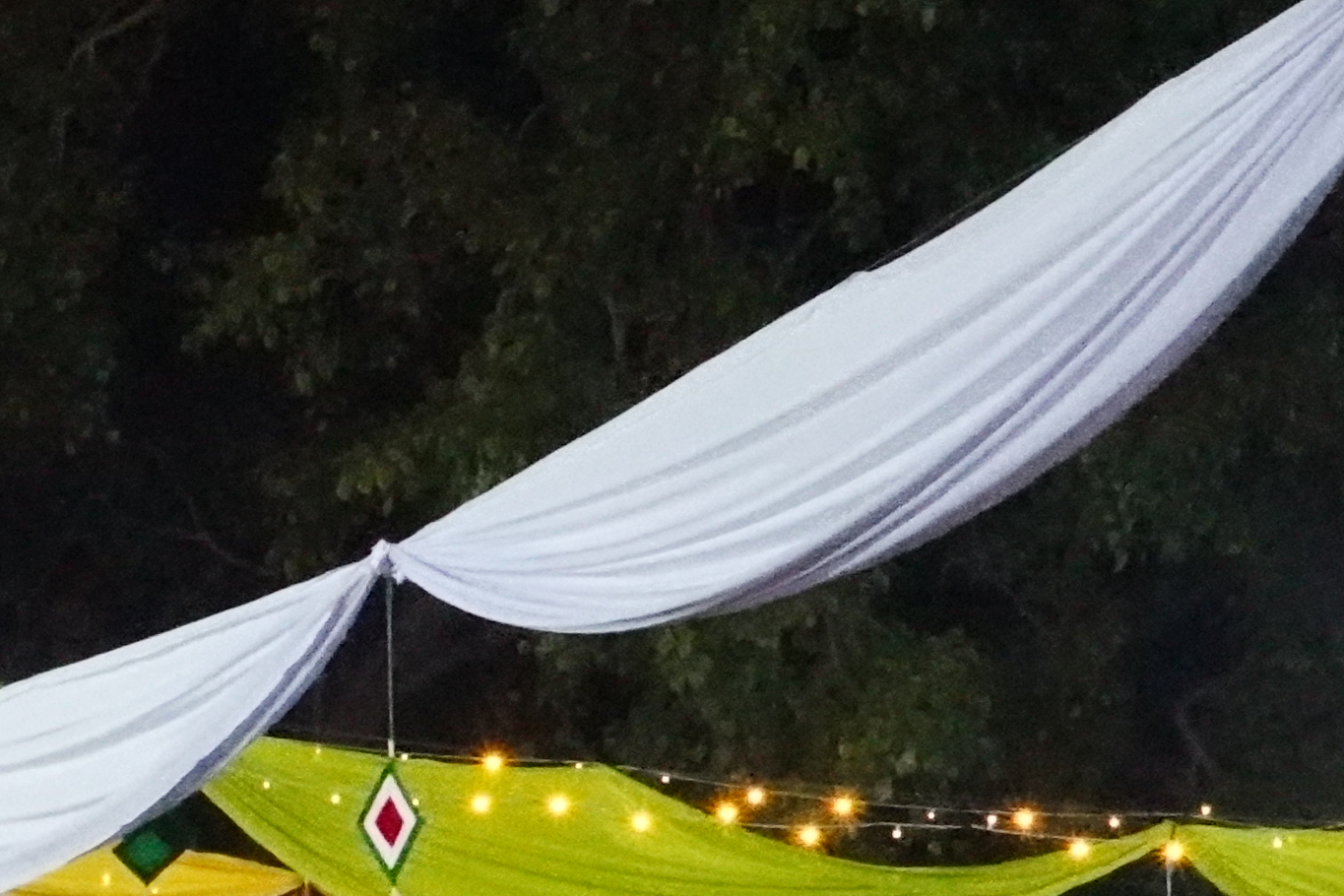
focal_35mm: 191
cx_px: -1366
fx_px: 7137
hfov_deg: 10.0
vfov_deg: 7.0
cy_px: 1462
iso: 32000
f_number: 13
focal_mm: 29
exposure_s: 1/250
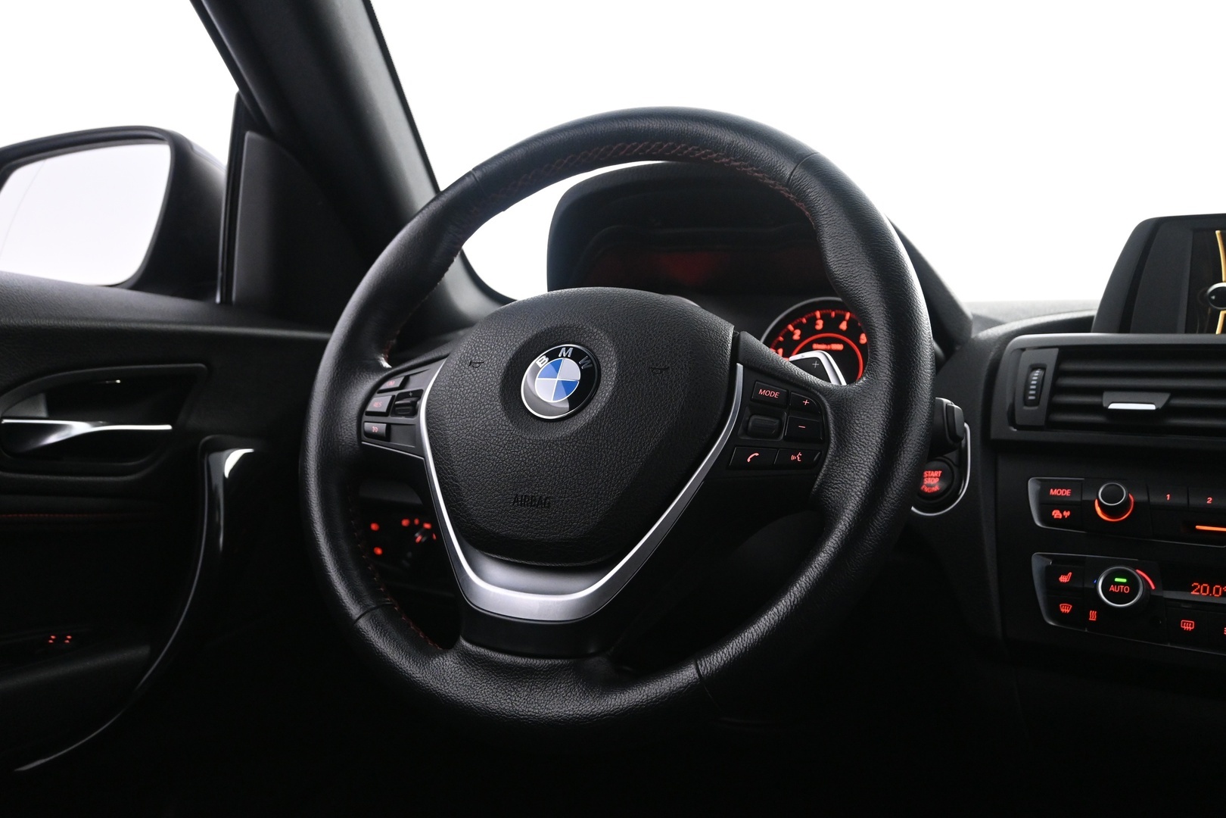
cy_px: 409
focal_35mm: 34
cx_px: 613
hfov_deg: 56.1
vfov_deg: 39.1
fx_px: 1149
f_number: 4
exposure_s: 1/30
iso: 2500
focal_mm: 22.5
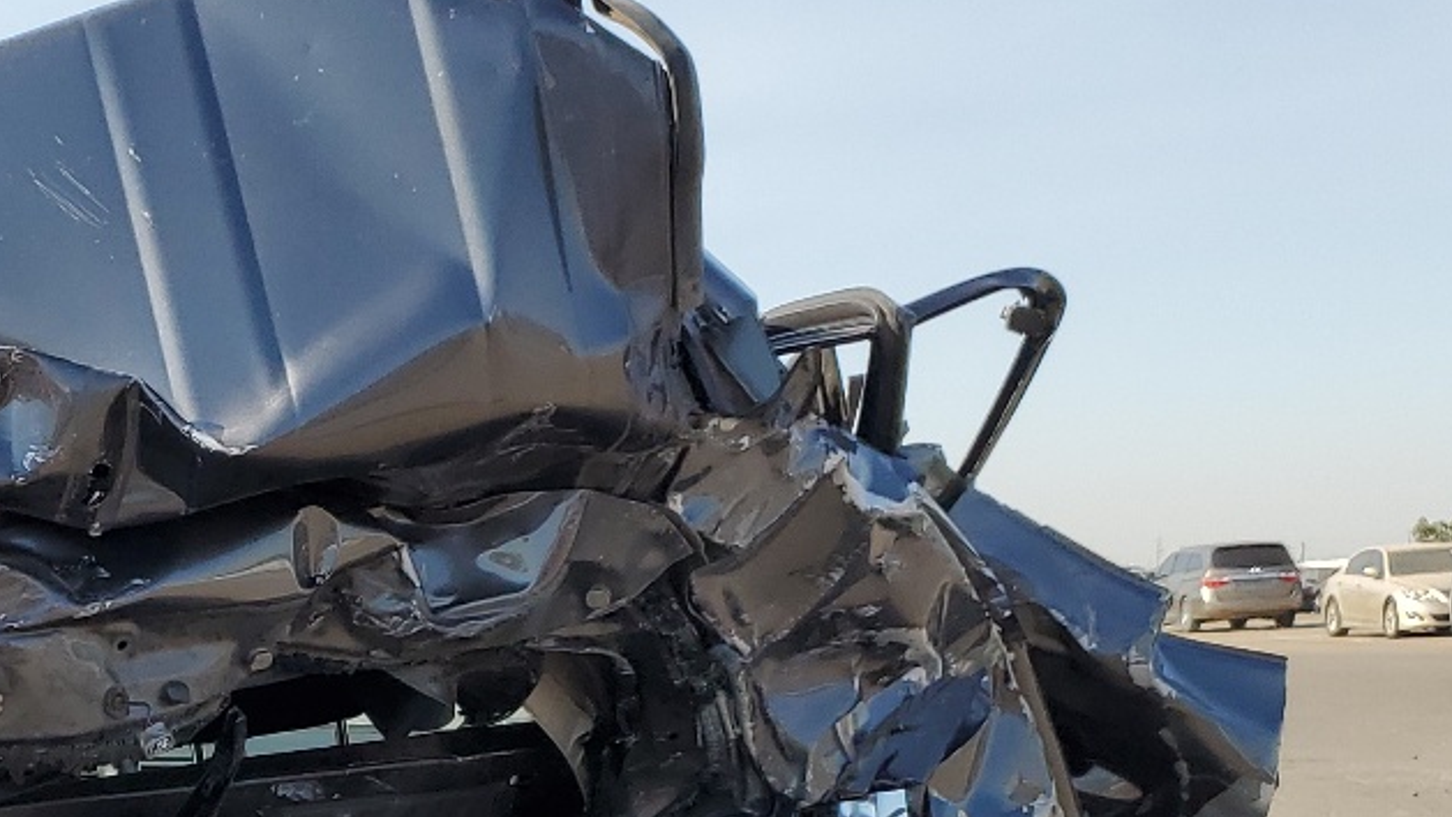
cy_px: 1223
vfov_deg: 15.5
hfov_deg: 27.4
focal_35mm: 72
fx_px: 2772
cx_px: -51
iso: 50
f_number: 1.5
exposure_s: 1/2000
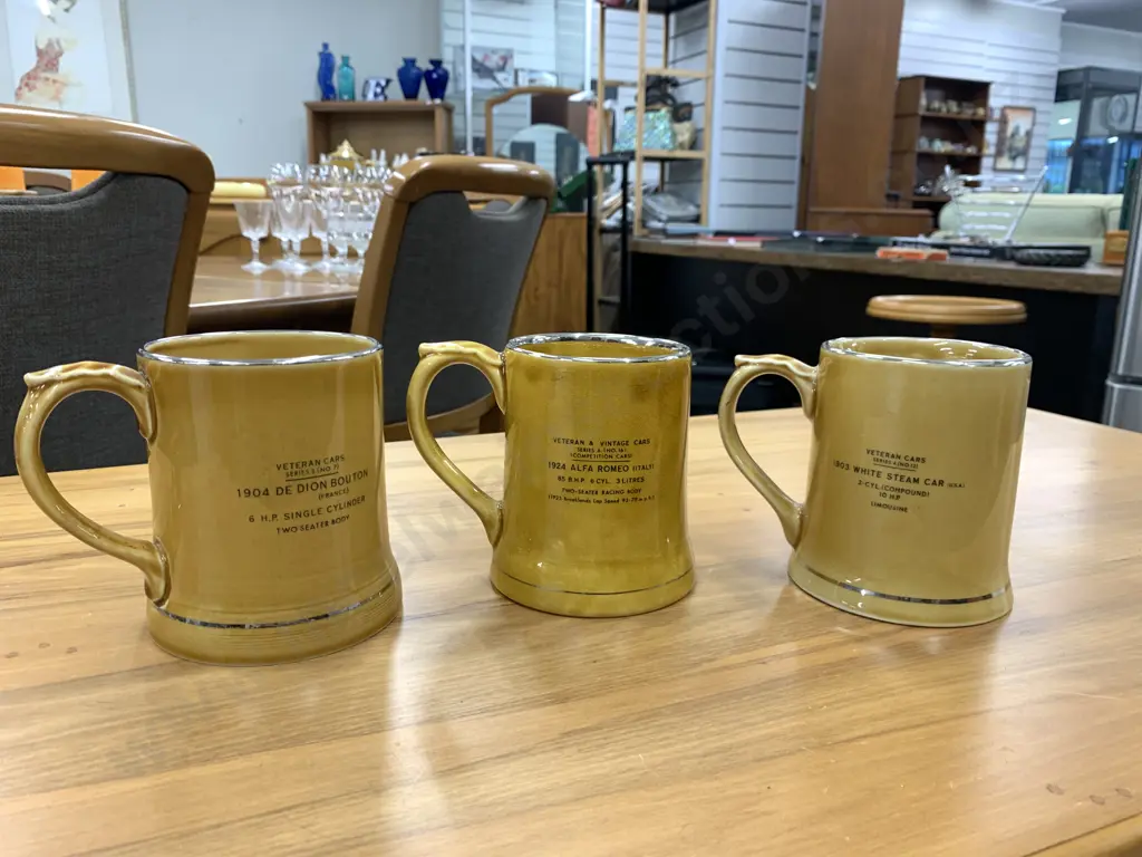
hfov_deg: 67.3
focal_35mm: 26
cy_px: 428
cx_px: 571
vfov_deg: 53.1
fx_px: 858
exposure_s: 1/50
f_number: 1.8
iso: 64
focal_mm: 4.25
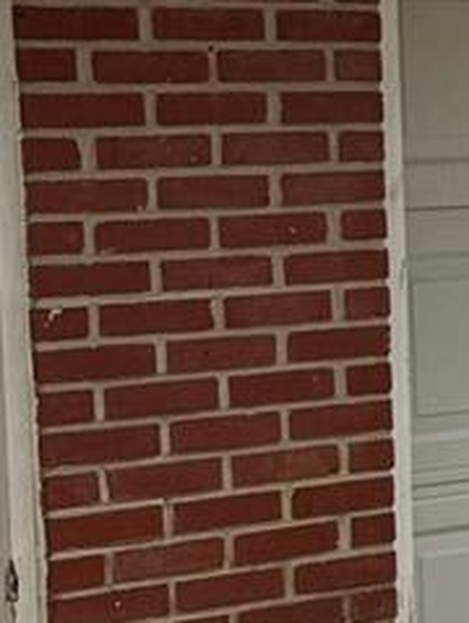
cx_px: 1480
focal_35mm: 154
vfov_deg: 12.8
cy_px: 373
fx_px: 2775
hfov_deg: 8.1
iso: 80
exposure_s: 1/4950
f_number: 1.78
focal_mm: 6.76
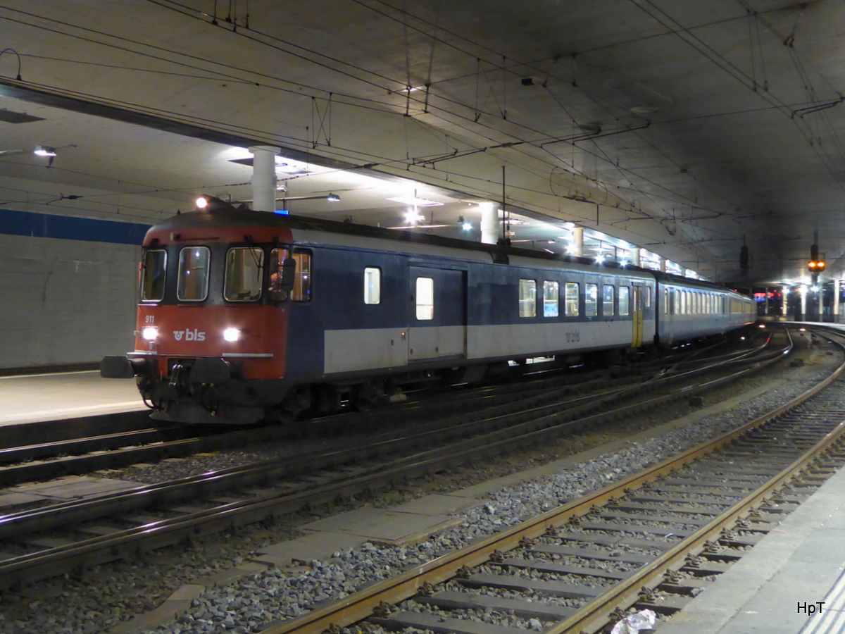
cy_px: 317
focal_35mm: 40
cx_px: 422
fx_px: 976
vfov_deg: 36.0
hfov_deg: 46.8
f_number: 3.8
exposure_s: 1/4
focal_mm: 7.2
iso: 640
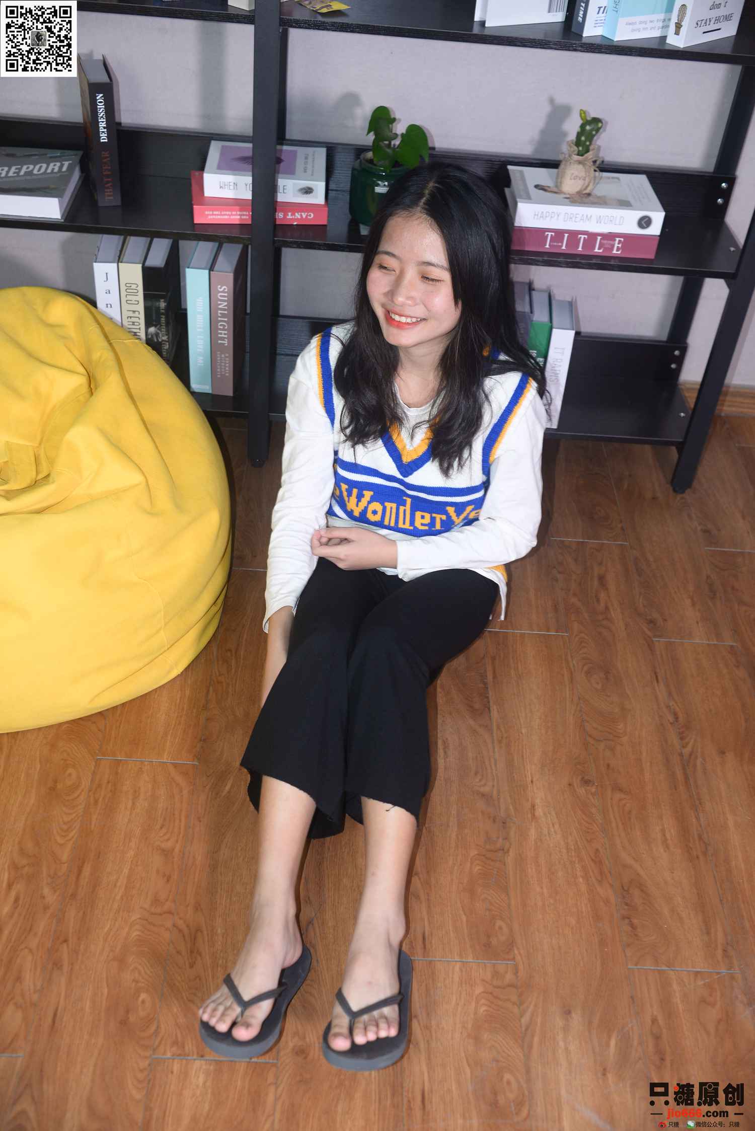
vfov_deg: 54.4
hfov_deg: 37.9
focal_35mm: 35
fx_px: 1100
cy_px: 566
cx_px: 378
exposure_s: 1/80
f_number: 5.6
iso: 500
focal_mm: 35
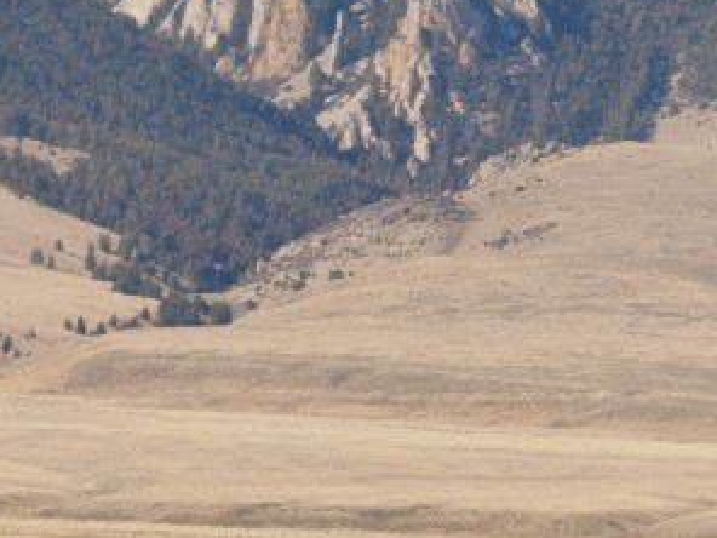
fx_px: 15473
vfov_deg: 2.0
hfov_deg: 2.7
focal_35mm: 747
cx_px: 212
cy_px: 858
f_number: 6.3
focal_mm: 108
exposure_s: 1/800
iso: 200
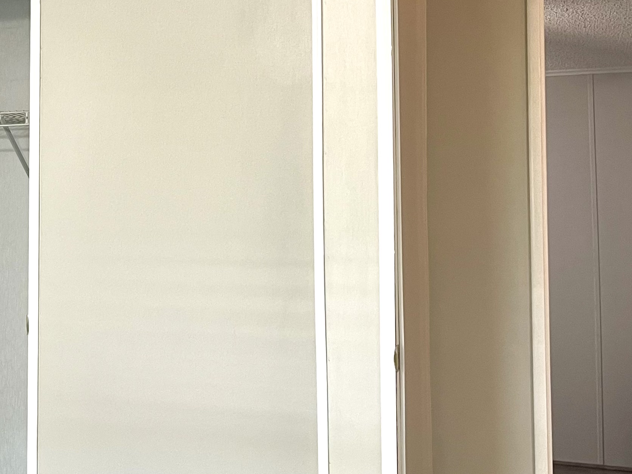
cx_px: 11
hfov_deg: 30.6
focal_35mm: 59
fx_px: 1077
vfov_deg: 24.8
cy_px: 188
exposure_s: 1/60
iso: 80
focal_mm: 5.1
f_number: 1.6
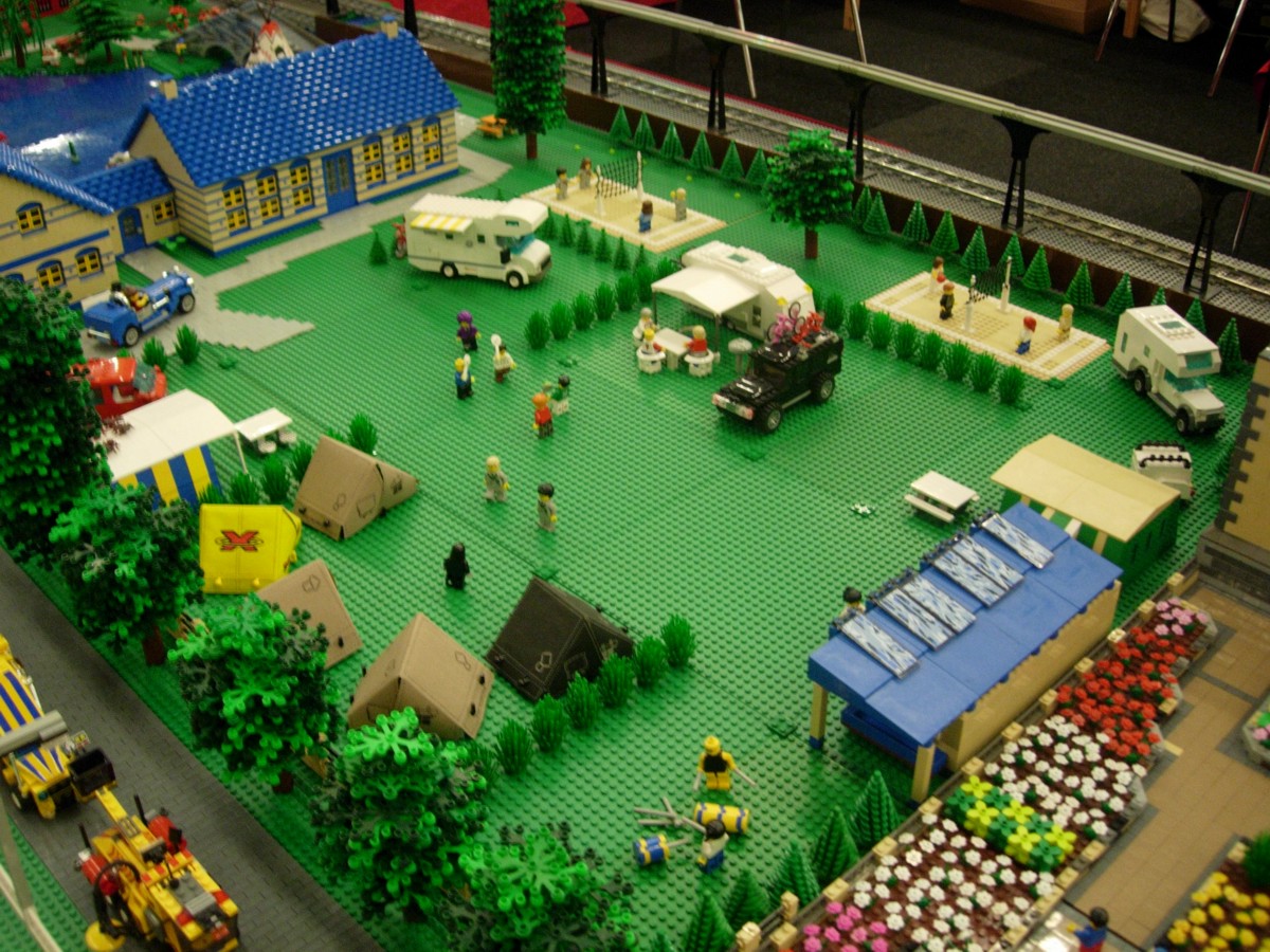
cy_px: 476
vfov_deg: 37.7
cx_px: 635
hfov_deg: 49.0
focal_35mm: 38
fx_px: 1394
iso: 200
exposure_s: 1/11.6
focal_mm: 7.8
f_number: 2.8
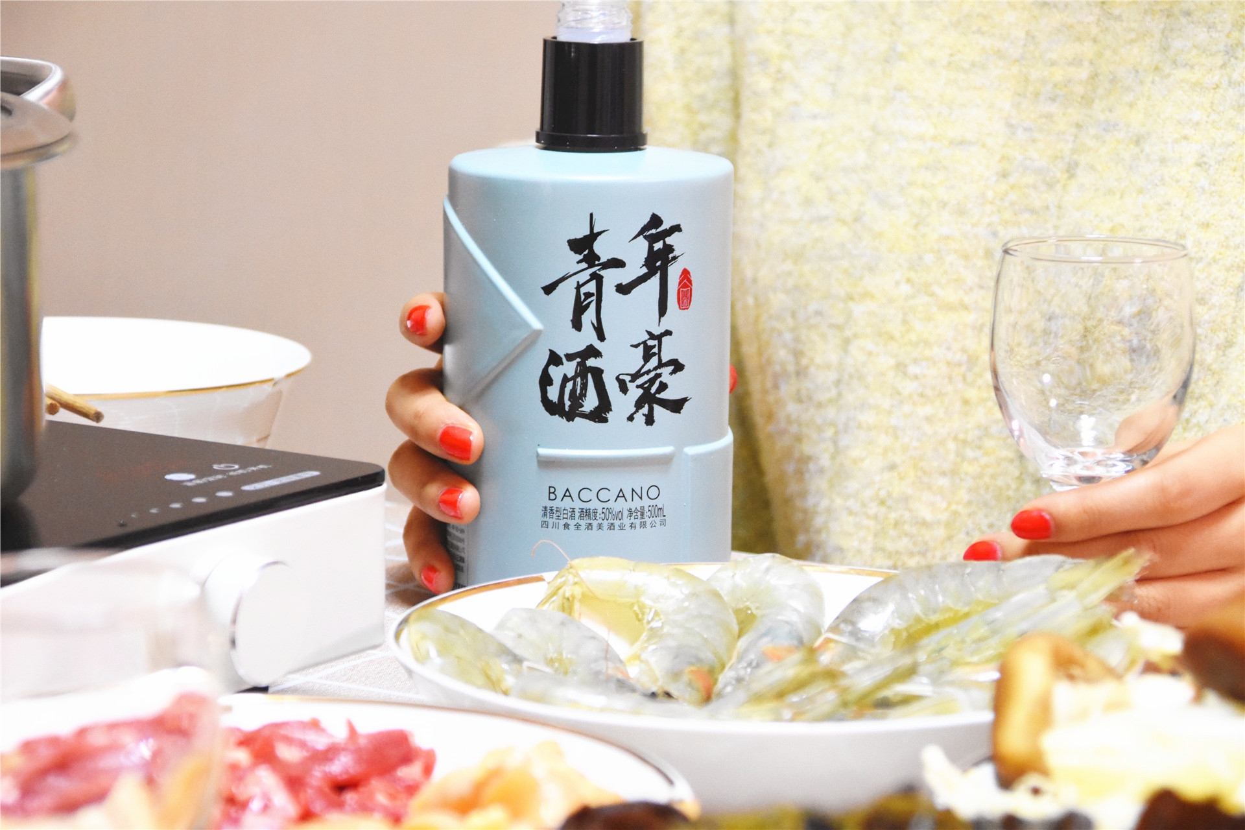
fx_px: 4461
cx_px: 622
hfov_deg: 15.9
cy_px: 415
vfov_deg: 10.6
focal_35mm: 129
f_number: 7.1
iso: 4000
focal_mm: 86
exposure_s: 1/60
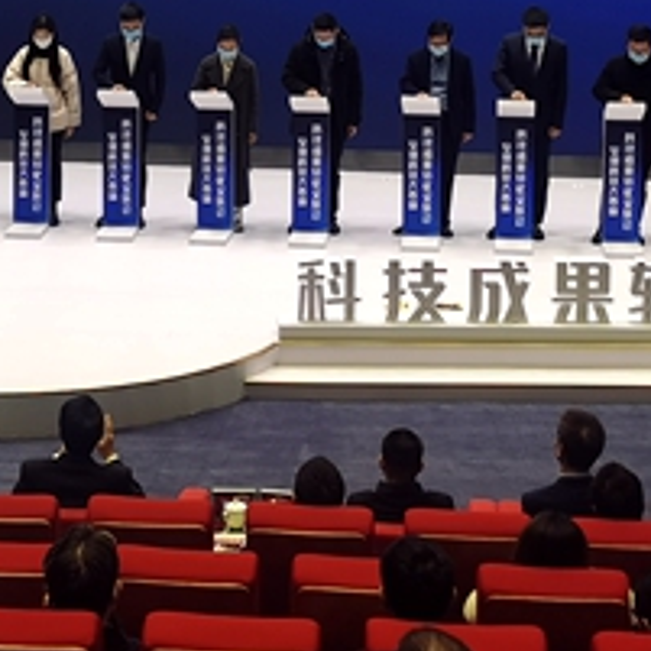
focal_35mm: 108
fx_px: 2298
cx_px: 191
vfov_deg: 15.7
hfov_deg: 16.1
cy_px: -71
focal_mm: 5.58
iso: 50
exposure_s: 1/141
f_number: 1.8
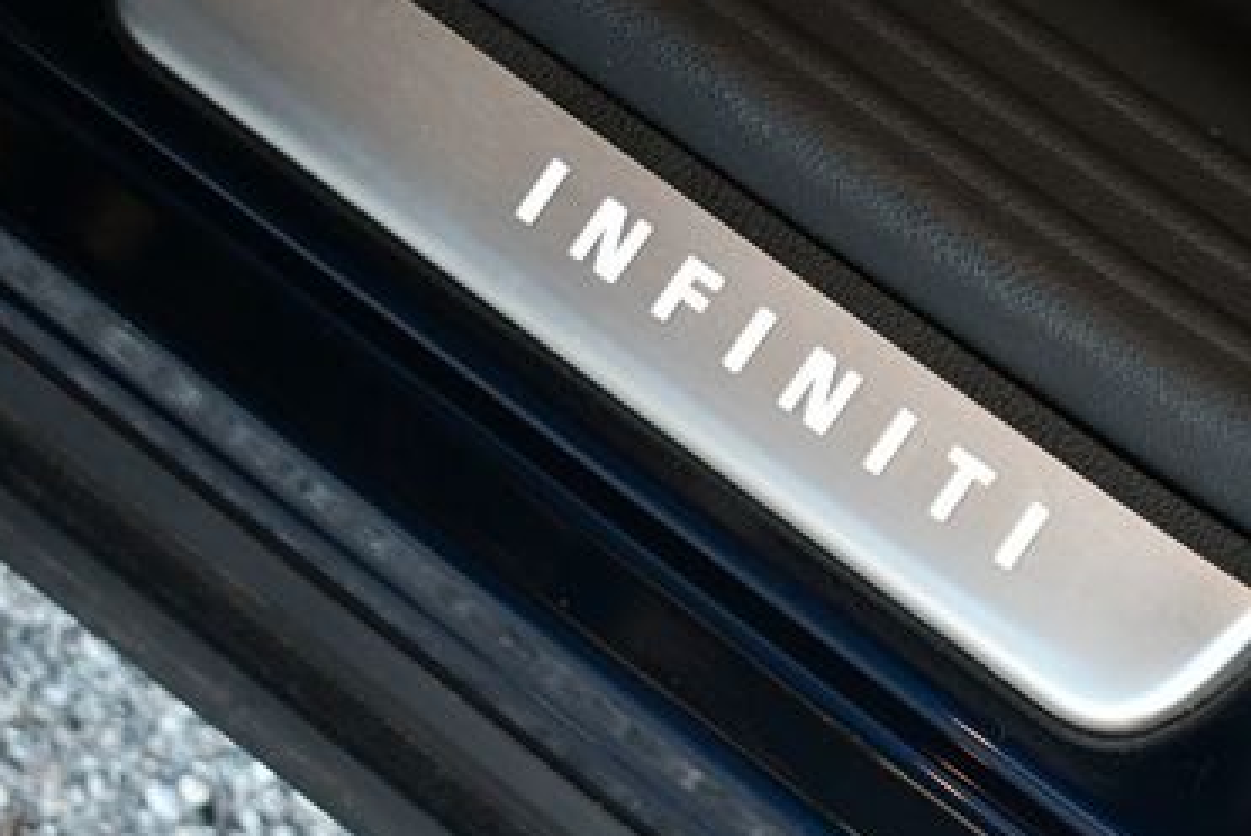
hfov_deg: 14.8
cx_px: 877
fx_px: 4799
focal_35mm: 138
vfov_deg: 10.0
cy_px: 388
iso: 800
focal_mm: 40
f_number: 4.8
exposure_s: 1/160
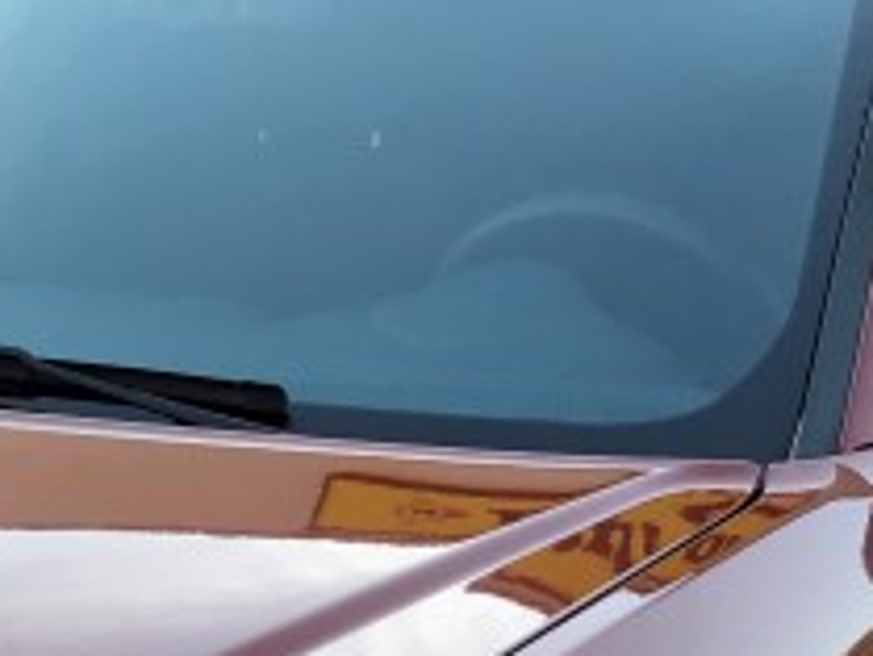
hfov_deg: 14.0
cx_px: -121
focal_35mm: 137
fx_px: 3457
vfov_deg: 10.5
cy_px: 961
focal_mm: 3.99
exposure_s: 1/397
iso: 20
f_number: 1.8
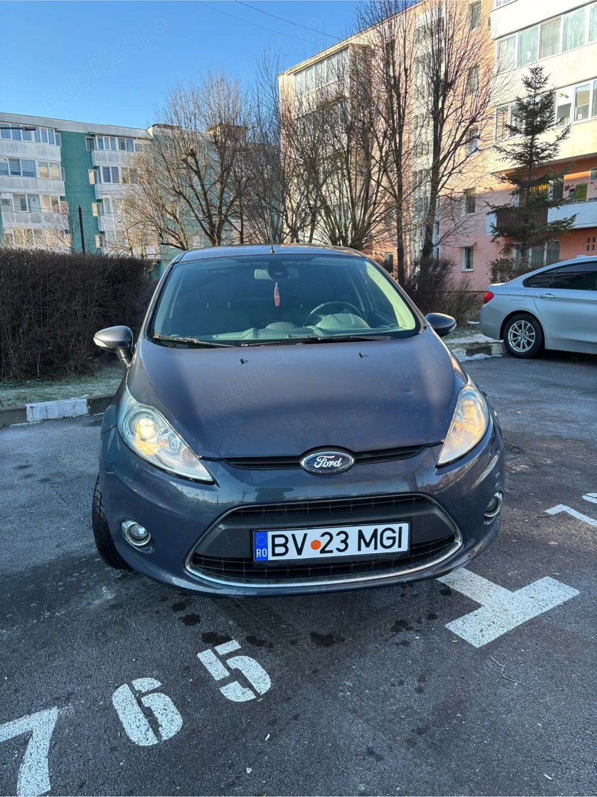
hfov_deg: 53.0
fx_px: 598
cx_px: 298
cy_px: 398
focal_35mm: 26
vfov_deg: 67.3
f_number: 1.6
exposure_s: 1/437
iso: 50
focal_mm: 5.96
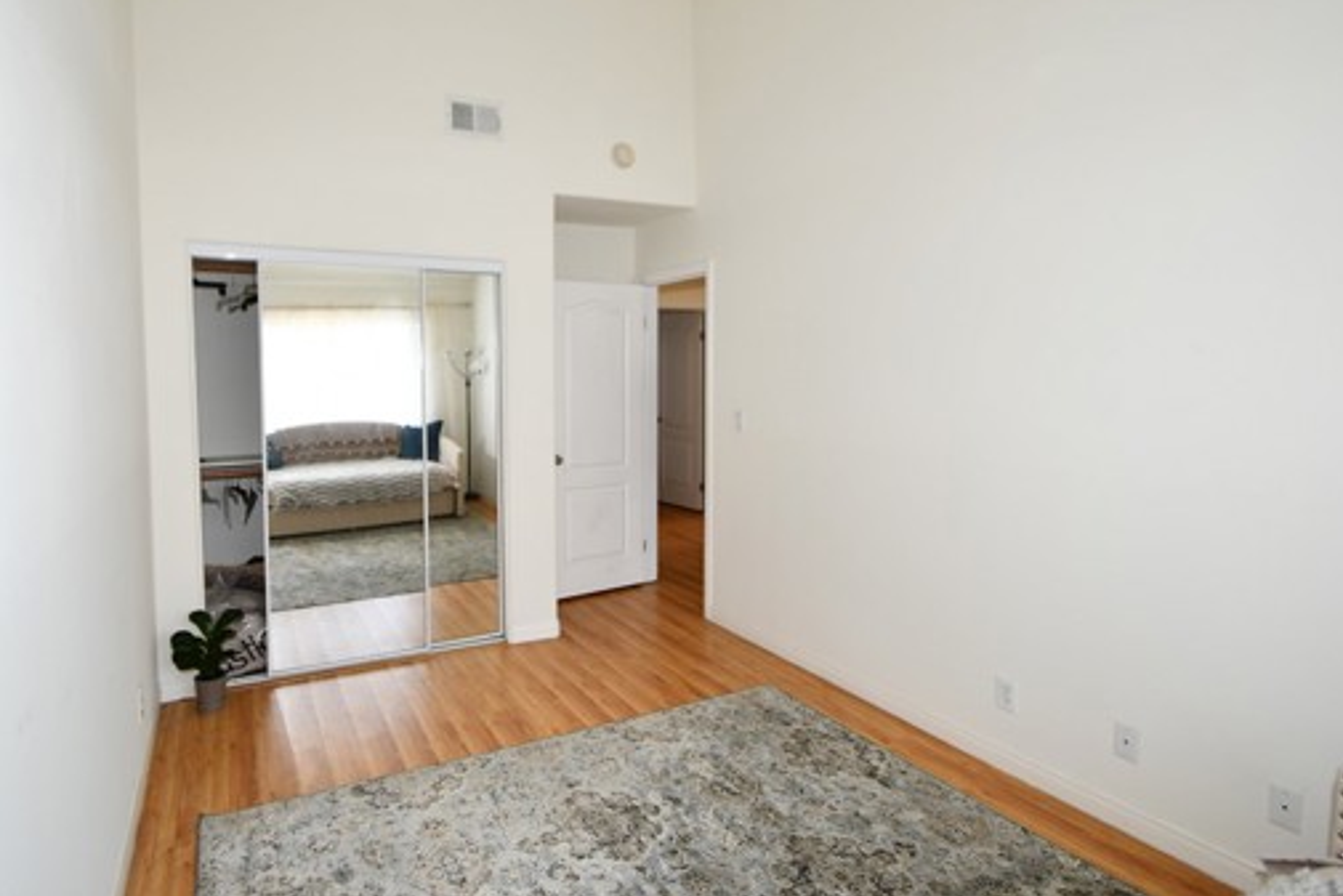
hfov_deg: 86.5
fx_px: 709
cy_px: 427
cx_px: 593
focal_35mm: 19
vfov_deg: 64.6
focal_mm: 10
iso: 250
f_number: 4
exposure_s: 1/60
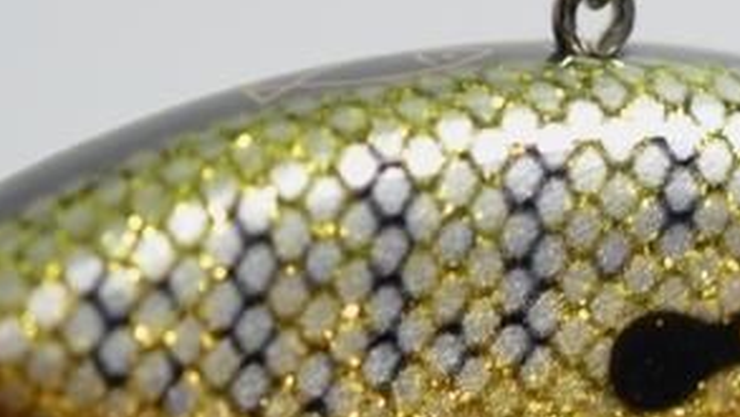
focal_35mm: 171
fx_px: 3356
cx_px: 644
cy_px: 617
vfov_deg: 7.0
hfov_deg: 12.5
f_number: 4.5
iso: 800
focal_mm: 40
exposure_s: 1/80
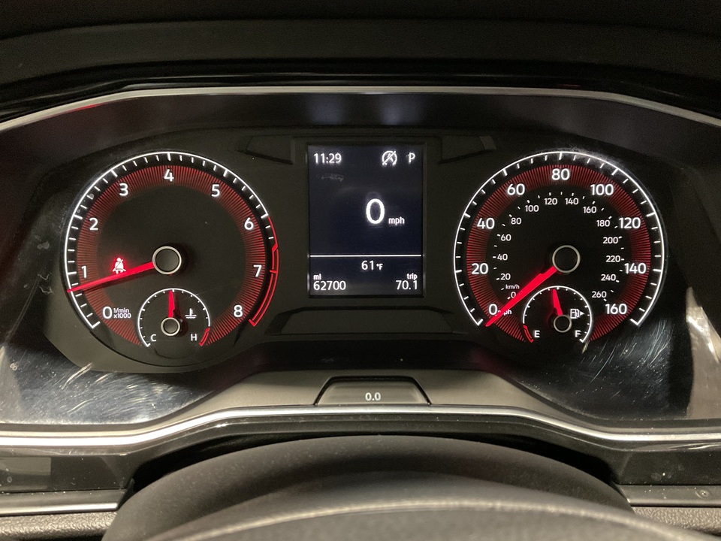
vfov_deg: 48.2
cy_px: 270
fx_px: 604
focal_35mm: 29
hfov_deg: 61.7
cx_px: 360
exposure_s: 1/24
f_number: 1.8
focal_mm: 3
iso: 500
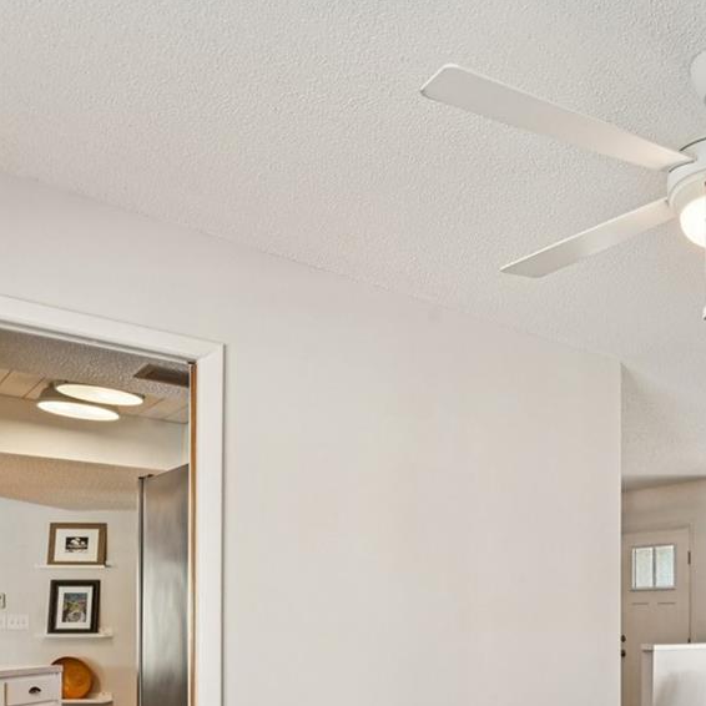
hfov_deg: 41.2
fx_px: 831
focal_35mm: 36
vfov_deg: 42.2
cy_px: 637
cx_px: 677
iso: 400
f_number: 9
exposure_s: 1/40
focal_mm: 15
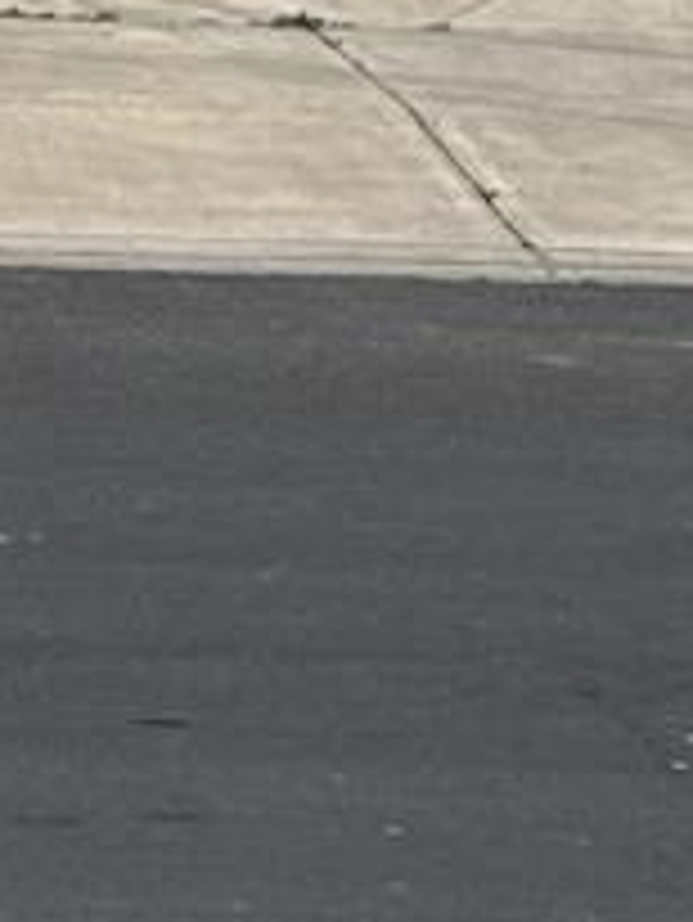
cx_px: -727
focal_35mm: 190
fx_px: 5066
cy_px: -962
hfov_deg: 7.5
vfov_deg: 9.7
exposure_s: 1/8000
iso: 50
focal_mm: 5.7
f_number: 1.5
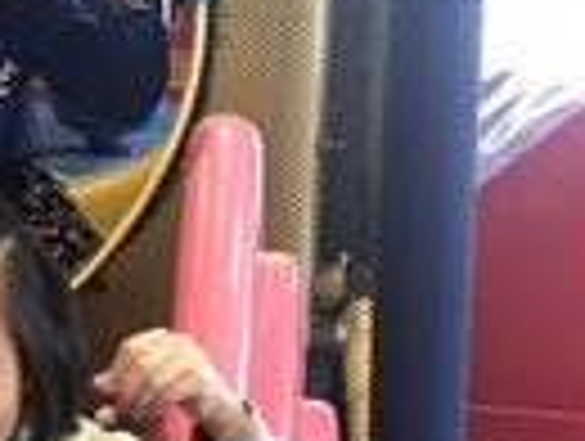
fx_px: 1456
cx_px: -266
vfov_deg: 17.2
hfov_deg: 20.0
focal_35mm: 86
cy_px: 176
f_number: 1.8
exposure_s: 1/30
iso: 64
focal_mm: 3.99
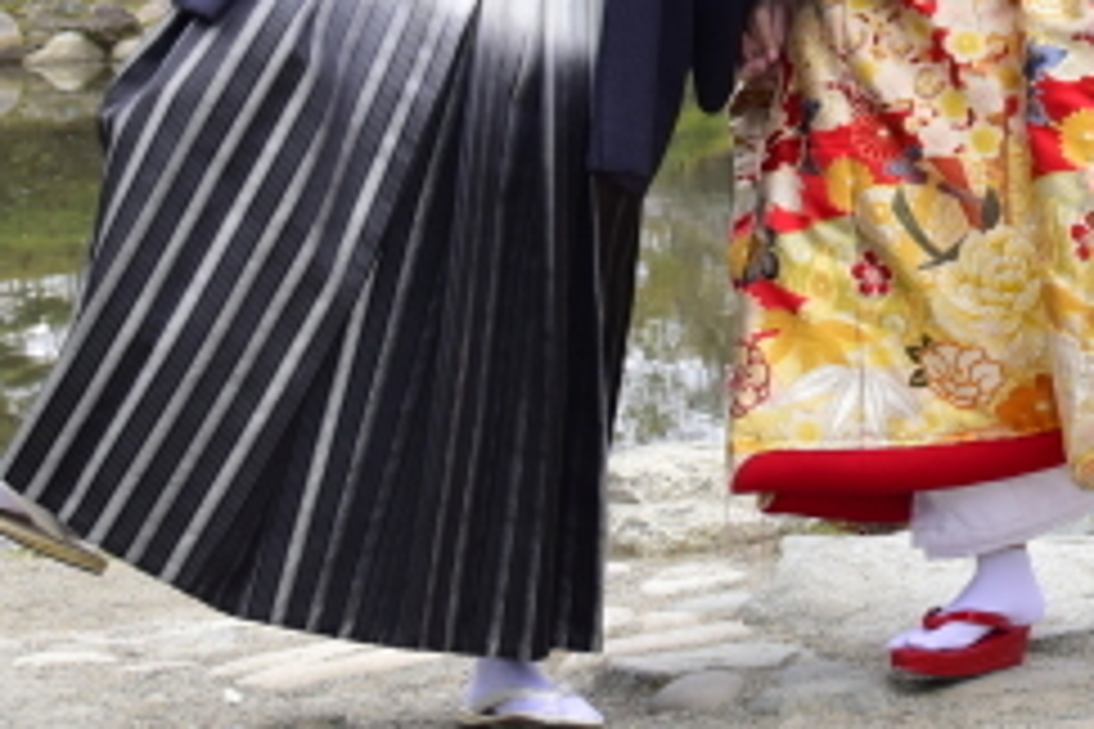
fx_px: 3099
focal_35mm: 102
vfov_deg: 12.8
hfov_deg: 19.1
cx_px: 1243
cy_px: -313
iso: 200
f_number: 5.6
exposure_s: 1/400
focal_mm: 31
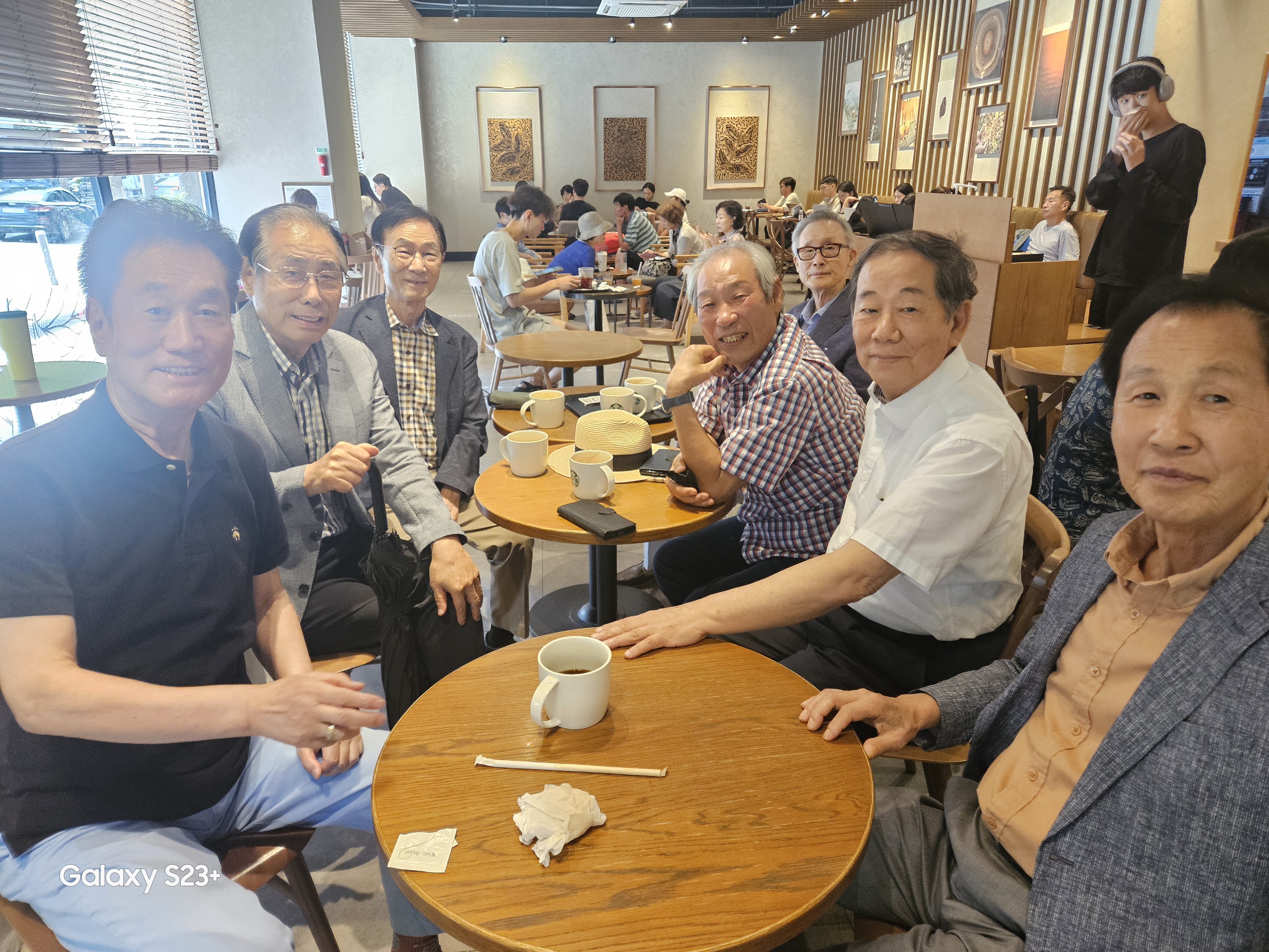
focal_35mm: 23
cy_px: 476
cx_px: 634
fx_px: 843
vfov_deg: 58.9
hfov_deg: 73.9
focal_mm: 5.4
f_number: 1.8
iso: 640
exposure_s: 1/120
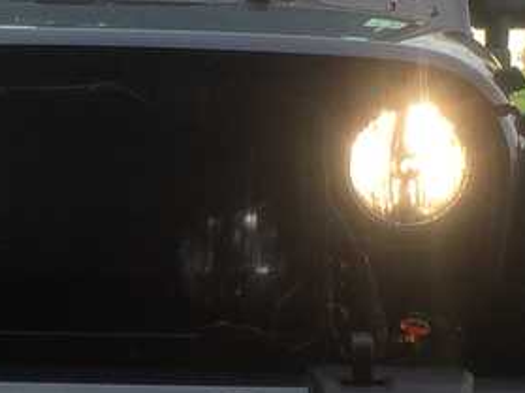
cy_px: 362
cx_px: 66
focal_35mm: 156
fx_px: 2365
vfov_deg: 9.5
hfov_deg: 12.6
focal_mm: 4.15
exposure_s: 1/573
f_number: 2.2
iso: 32
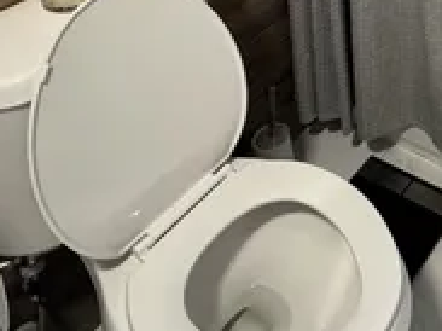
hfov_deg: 33.1
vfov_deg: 23.8
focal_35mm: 46
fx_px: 587
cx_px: 541
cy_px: -186
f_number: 2.2
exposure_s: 1/60
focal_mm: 2.22
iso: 320
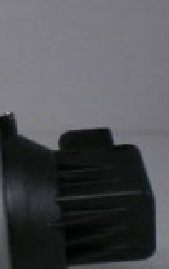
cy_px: 57
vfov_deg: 16.5
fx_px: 928
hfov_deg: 9.8
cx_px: -156
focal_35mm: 126
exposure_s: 1/30
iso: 200
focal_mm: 6.3
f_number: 3.1
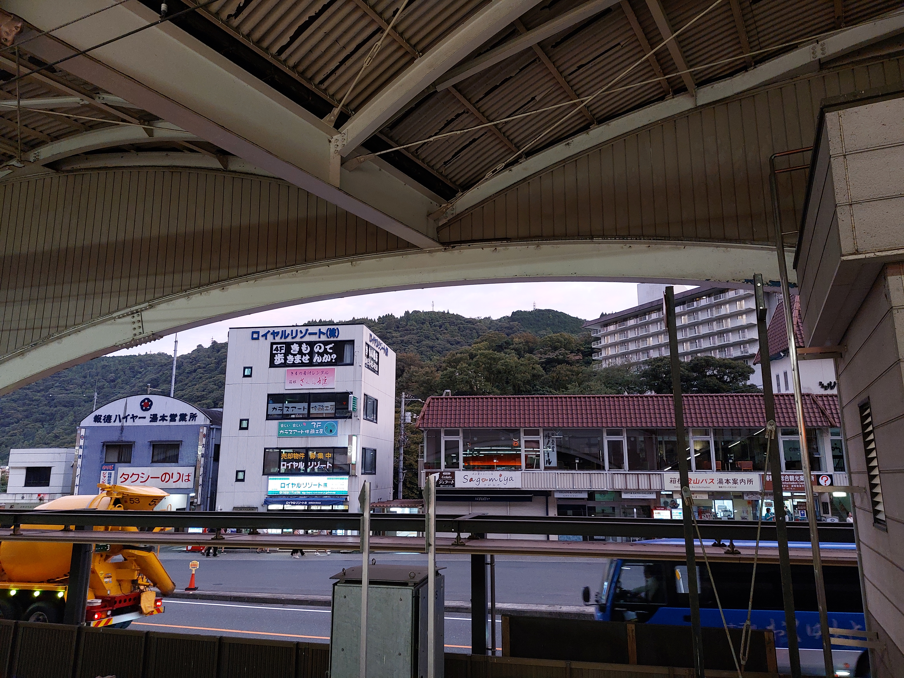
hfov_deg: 71.6
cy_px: 339
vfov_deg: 56.8
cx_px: 452
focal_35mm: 24
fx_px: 627
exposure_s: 1/60
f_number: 1.8
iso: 400
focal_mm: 5.23
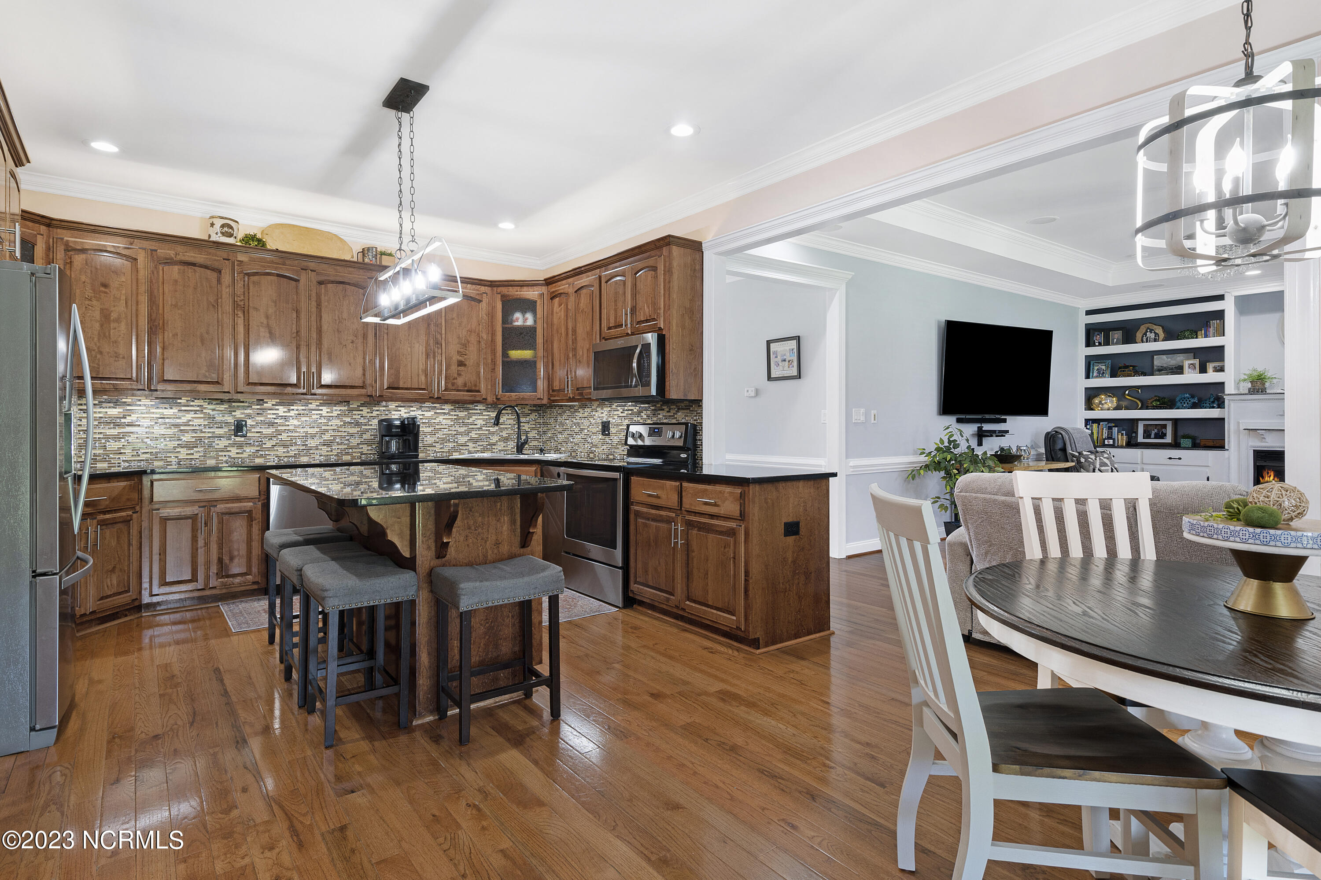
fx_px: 660
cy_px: 440
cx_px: 660
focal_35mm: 18
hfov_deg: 90.0
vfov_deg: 67.4
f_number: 9
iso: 400
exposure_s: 2
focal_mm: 18
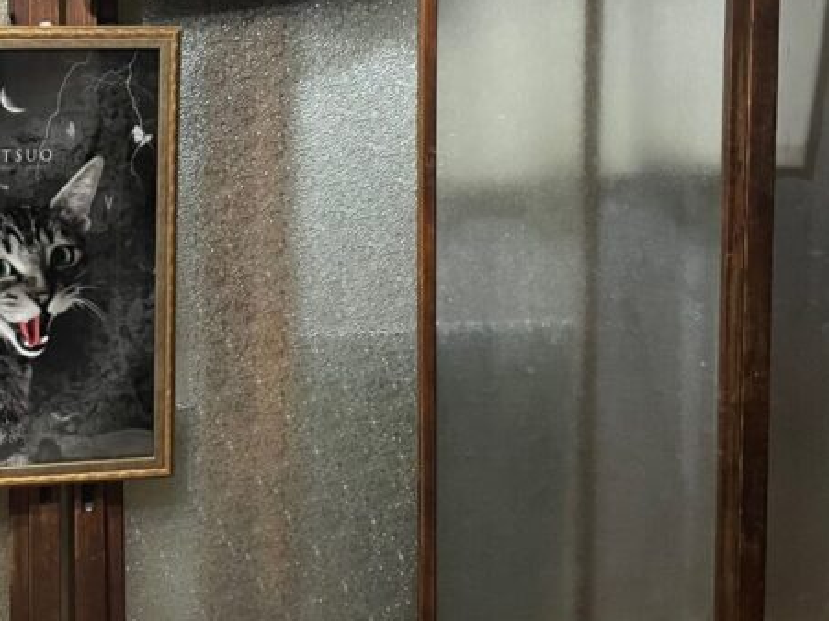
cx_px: 145
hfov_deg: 31.7
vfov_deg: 23.9
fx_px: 1413
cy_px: 18
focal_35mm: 59
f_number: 1.6
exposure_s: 1/60
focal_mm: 4.2
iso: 400
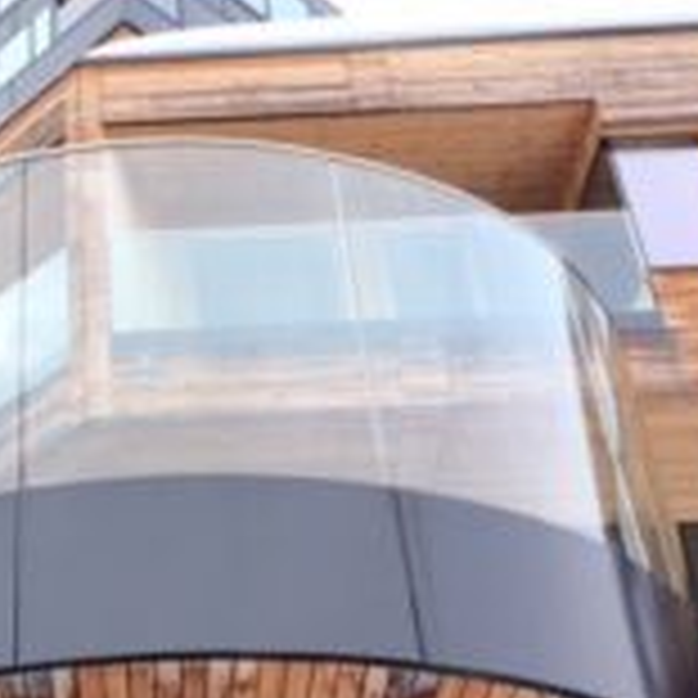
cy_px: 311
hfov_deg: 25.3
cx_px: 77
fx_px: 1506
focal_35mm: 66
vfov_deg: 26.1
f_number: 2.2
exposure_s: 1/423
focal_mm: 4.15
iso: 32
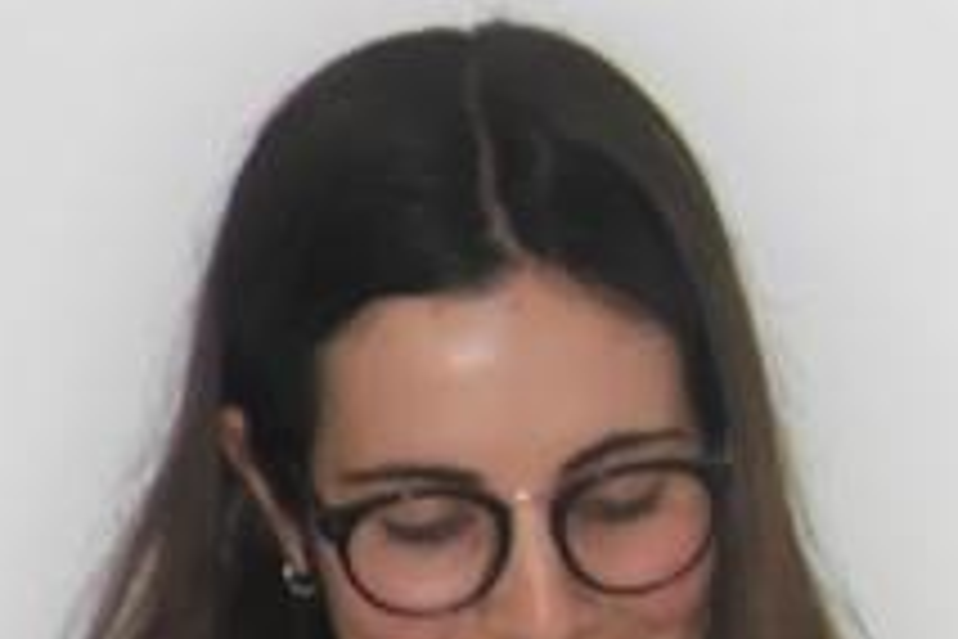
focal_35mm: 808
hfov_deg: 2.5
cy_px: 1172
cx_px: 2114
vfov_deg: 1.7
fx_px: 21500
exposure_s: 1/60
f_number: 5.6
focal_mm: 112
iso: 800
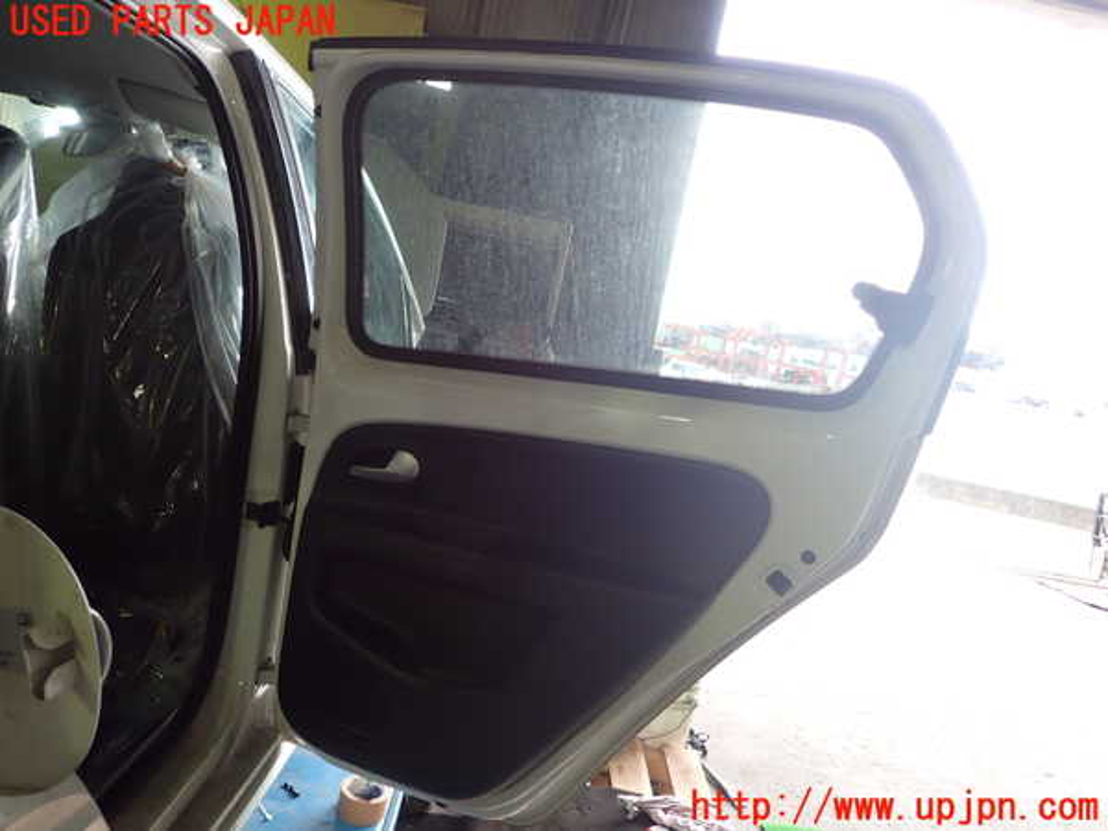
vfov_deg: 54.9
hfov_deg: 69.4
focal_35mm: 25
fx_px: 800
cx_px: 554
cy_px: 416
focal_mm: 4.5
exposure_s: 1/60
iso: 160
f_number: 2
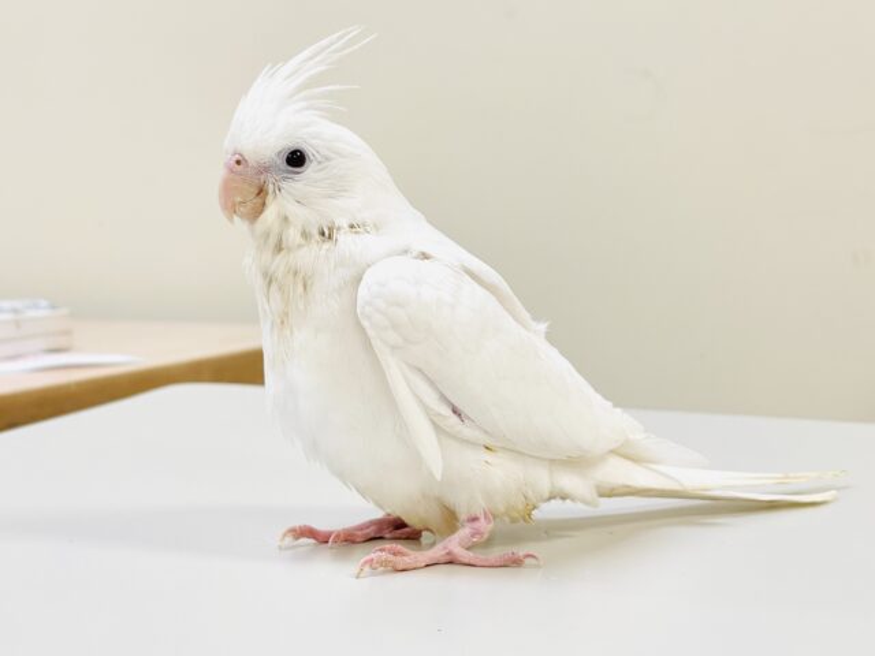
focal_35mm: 52
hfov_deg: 36.8
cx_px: 438
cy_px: 328
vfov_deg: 28.0
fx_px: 1314
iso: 64
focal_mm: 6
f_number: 2
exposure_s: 1/99
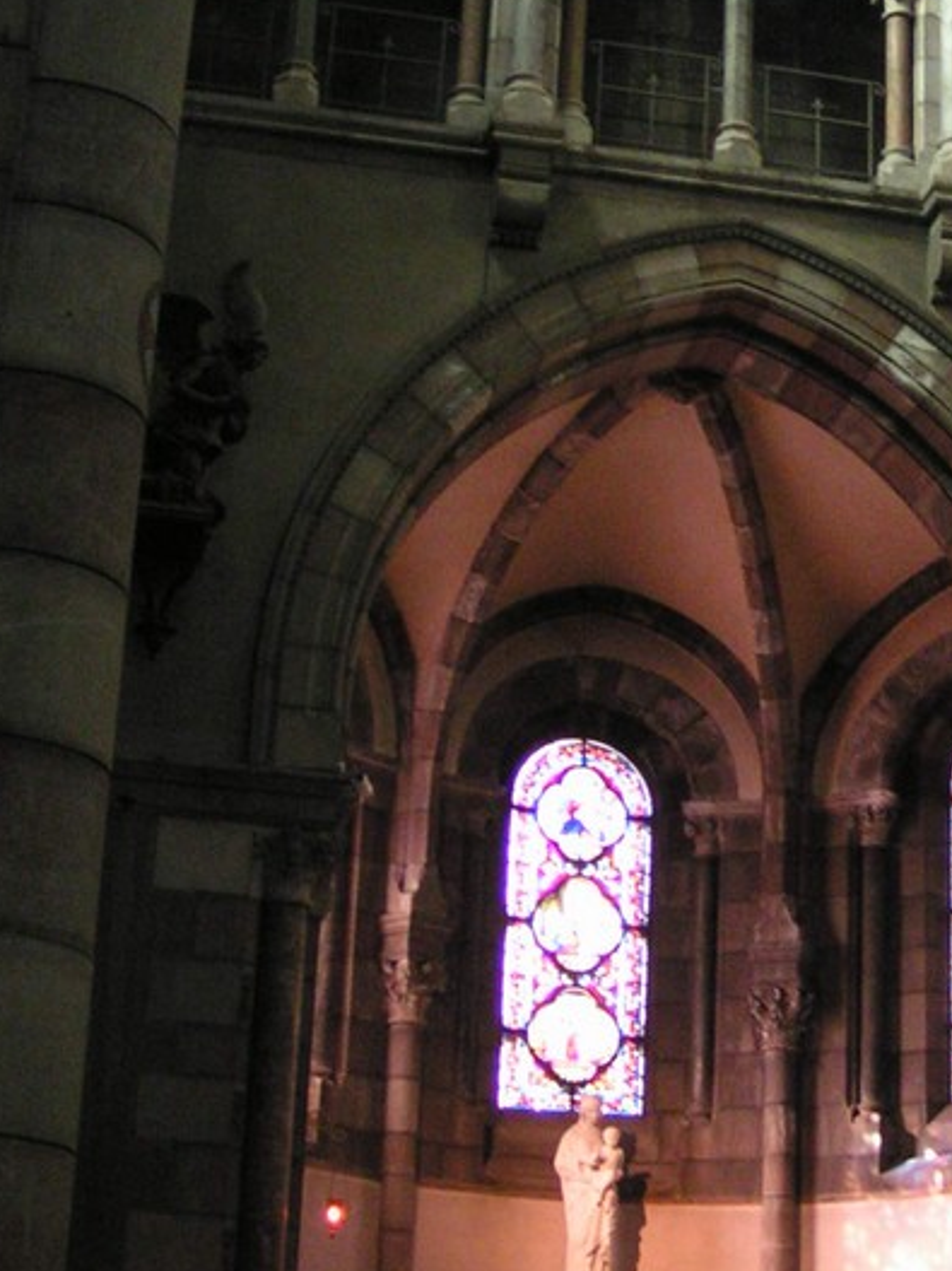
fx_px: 2825
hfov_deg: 18.8
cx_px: 831
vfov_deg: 25.2
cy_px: 404
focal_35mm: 77
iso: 200
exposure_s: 1/6
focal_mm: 5.8
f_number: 2.8
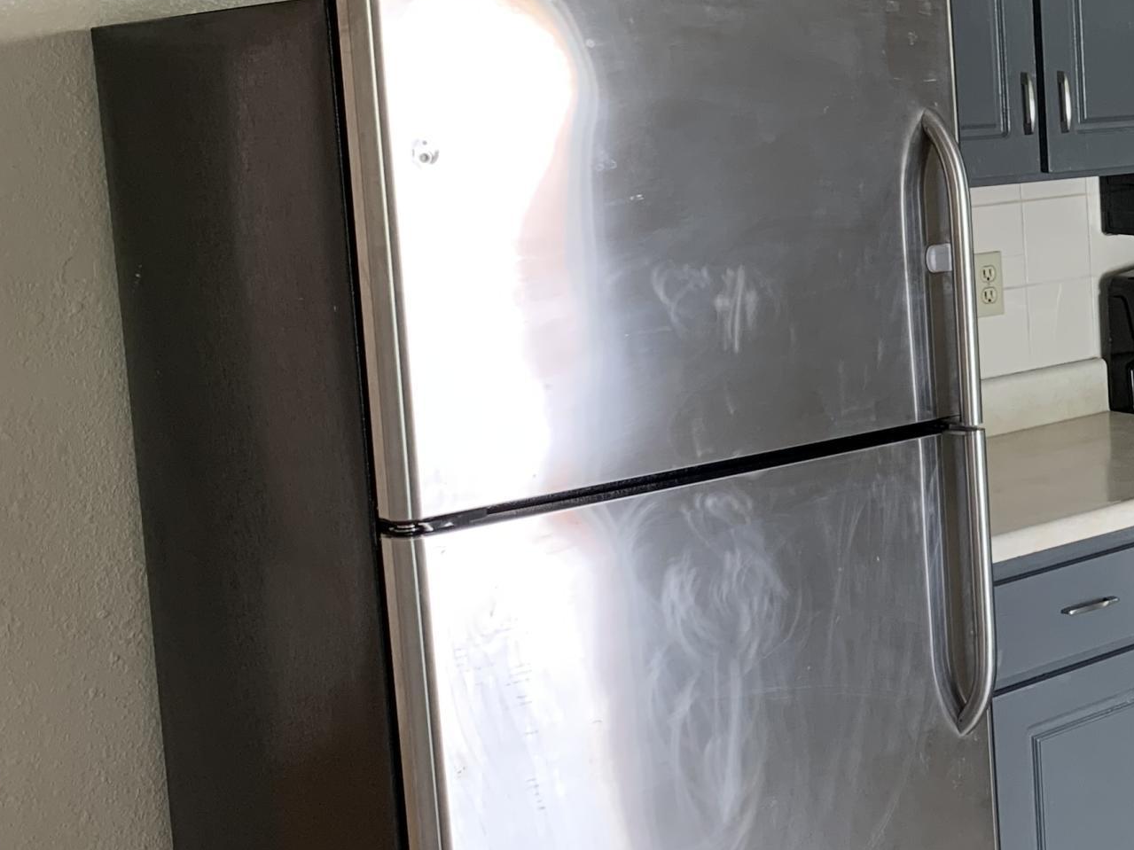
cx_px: 1302
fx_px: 1998
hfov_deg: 28.3
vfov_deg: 23.9
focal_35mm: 61
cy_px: 274
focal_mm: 4.25
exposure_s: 1/121
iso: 80
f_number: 1.8
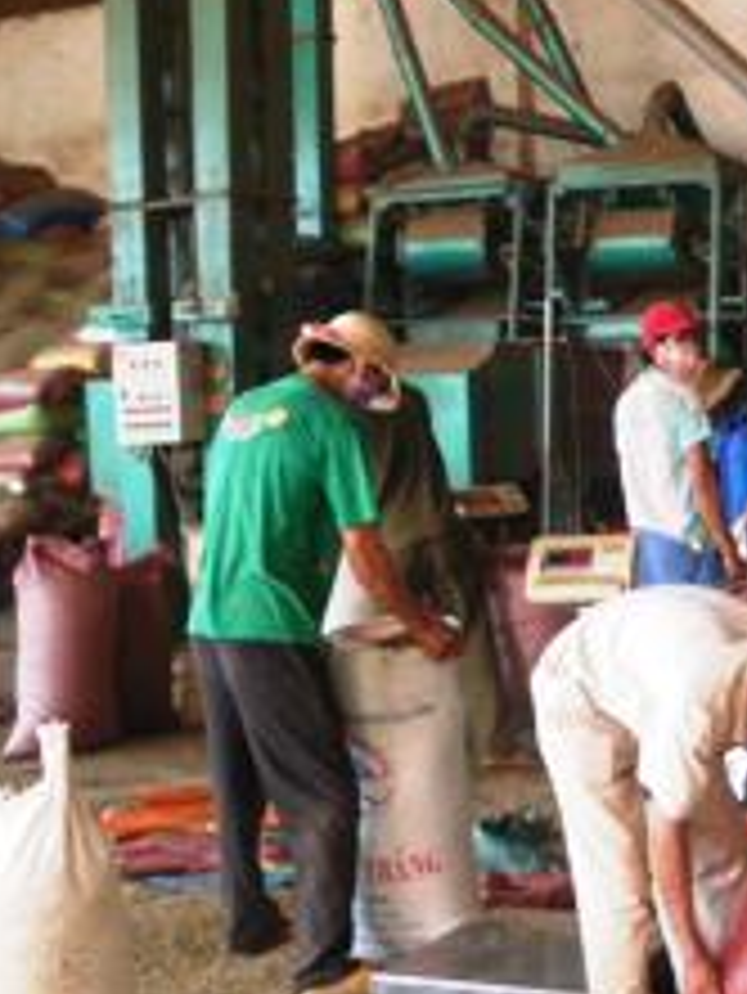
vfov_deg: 26.5
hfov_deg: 19.1
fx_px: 2098
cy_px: 693
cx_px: 891
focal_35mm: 73
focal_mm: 6.3
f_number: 3.5
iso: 250
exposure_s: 1/60
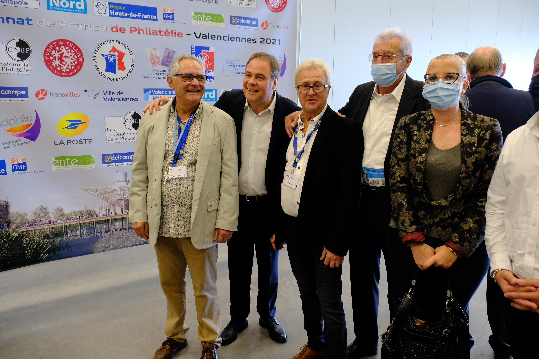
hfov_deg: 63.7
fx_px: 434
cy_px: 180
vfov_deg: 45.0
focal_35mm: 29
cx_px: 270
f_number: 5
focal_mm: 19
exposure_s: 1/28
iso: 1250
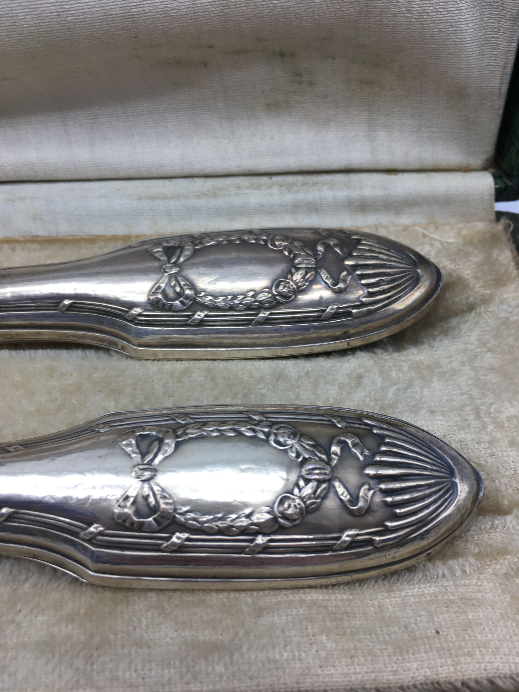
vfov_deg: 61.7
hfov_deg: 48.2
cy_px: 346
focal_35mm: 29
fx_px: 580
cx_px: 260
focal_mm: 4.15
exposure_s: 1/133
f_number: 2.2
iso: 25
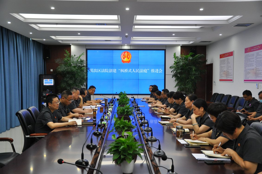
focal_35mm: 42
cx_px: 131
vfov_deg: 31.8
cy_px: 87
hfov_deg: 46.4
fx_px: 305
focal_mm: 28
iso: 800
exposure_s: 1/50
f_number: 4
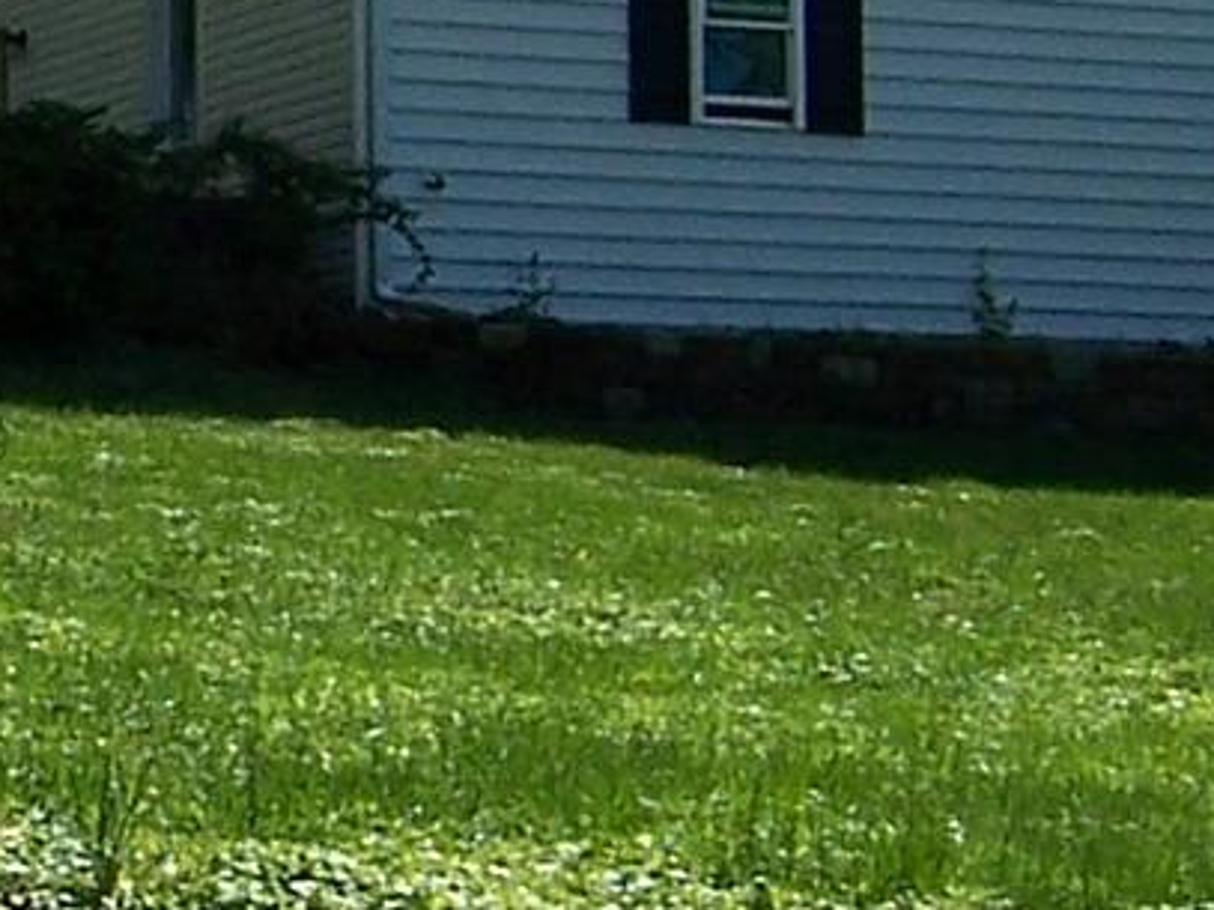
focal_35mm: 166
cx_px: -495
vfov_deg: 8.9
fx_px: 5820
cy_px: 173
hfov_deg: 11.5
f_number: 4
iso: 80
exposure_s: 1/750
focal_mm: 5.5
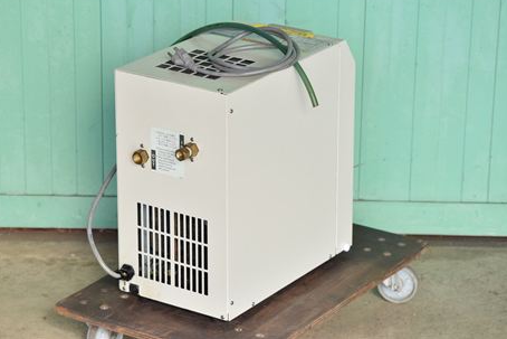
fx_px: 1676
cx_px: 236
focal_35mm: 119
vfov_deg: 11.5
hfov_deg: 17.2
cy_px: 153
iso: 1250
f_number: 6.3
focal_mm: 72
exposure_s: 1/2000
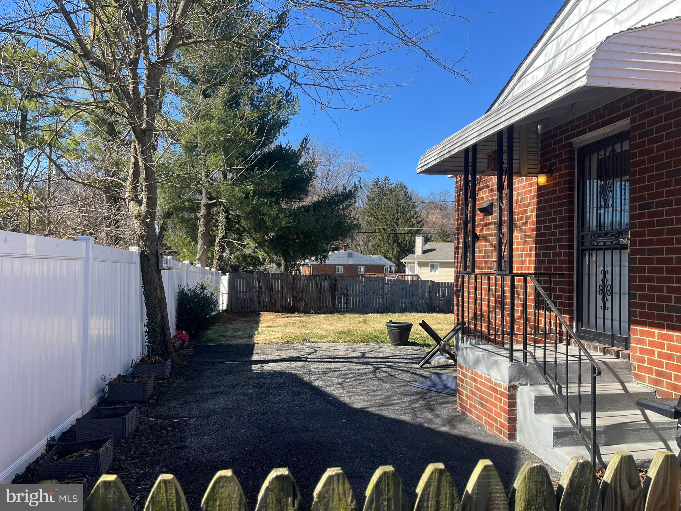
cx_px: 340
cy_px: 256
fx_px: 511
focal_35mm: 26
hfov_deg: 67.3
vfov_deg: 53.1
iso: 50
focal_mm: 5.1
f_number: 1.6
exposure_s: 1/1580
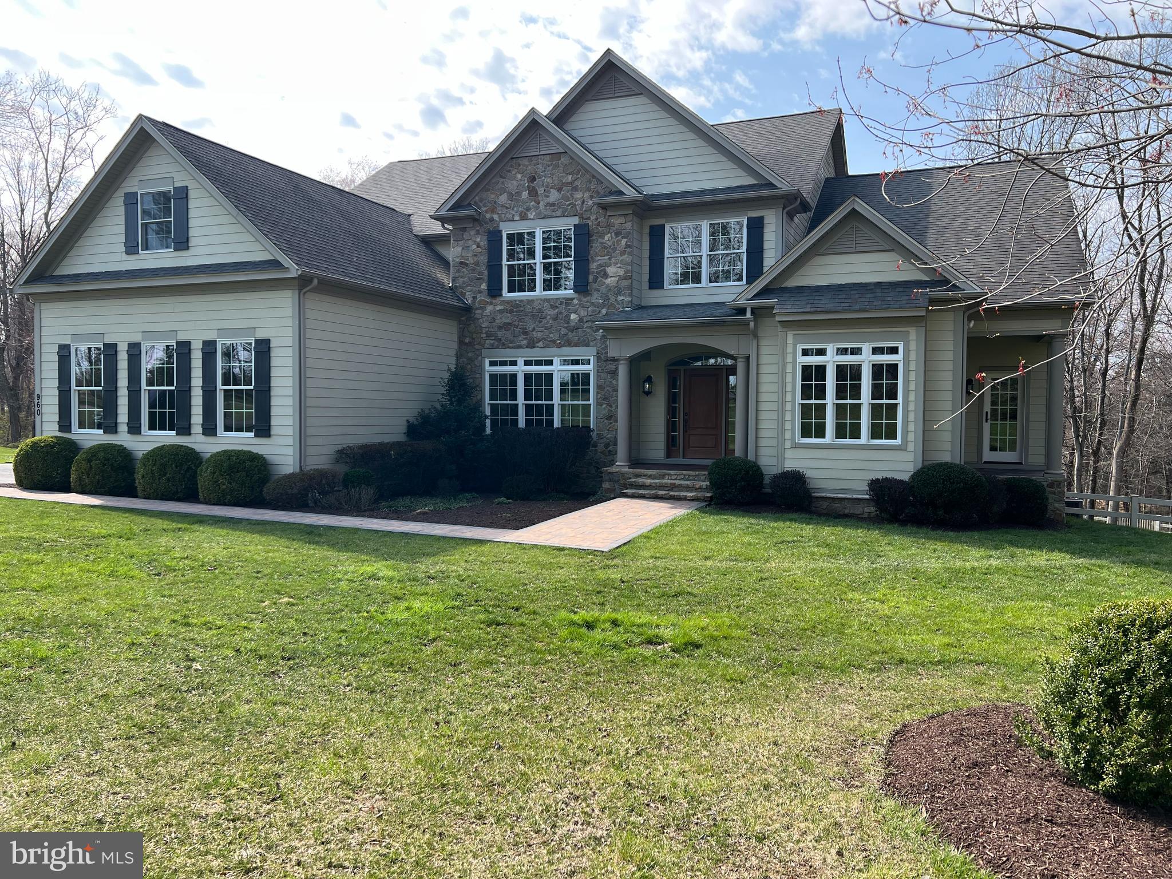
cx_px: 586
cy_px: 440
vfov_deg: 53.1
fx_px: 880
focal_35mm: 26
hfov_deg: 67.3
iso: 50
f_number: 1.5
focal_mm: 5.7
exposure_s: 1/1112
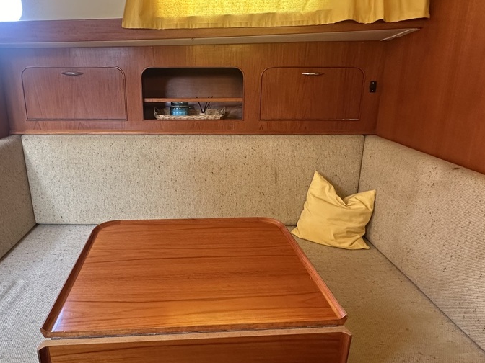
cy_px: 166
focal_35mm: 25
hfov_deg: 68.9
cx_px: 201
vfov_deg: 54.8
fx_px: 350
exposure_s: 1/99
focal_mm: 2.22
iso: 250
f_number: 2.2
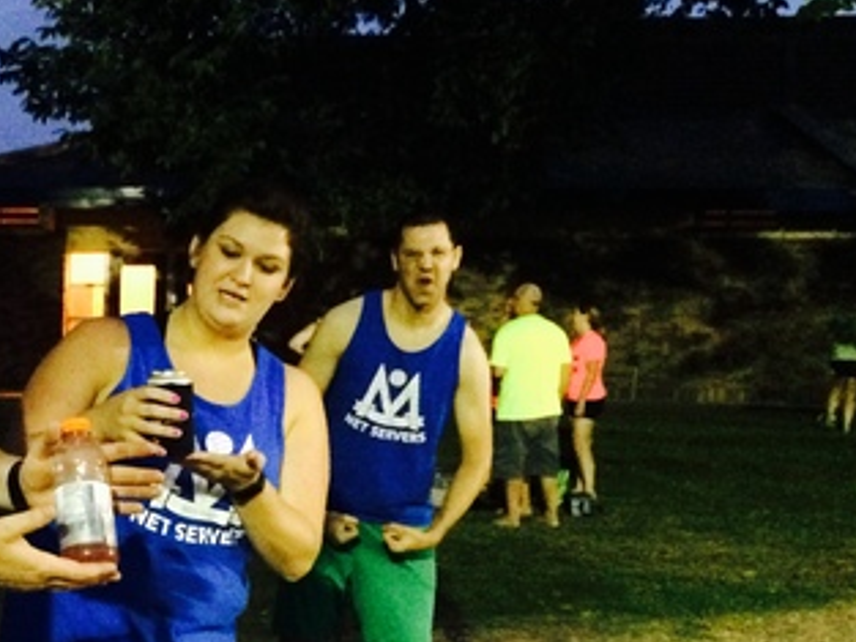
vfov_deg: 21.2
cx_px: -11
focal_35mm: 69
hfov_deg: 26.6
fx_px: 1707
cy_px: 467
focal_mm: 4.12
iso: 500
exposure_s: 1/15
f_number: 2.2
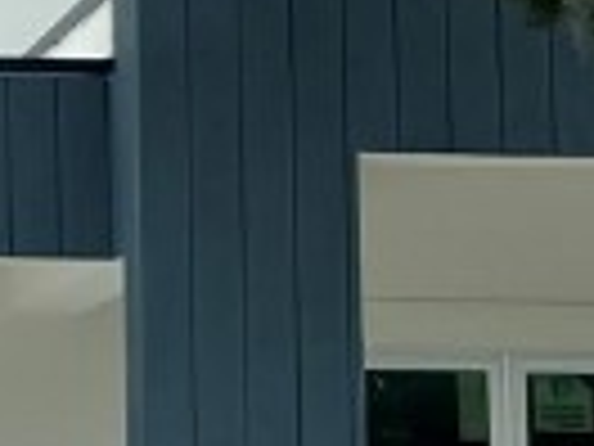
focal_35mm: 201
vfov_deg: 7.4
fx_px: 3449
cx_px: -374
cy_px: 50
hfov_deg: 9.5
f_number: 1.5
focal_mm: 5.7
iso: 50
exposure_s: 1/3704
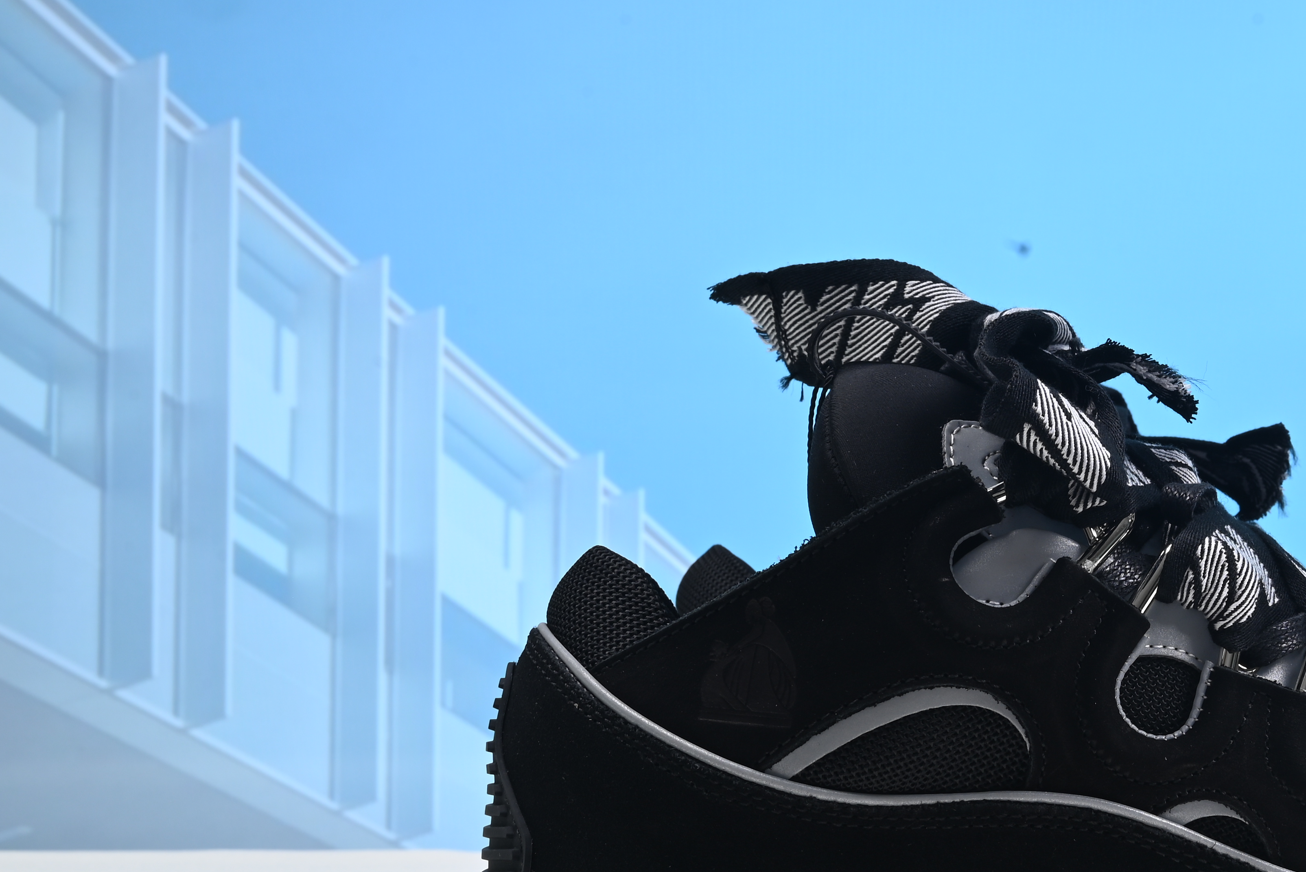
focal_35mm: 75
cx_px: 1169
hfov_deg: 26.1
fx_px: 2722
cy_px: 399
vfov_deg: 18.2
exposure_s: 1/2.5
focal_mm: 40
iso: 100
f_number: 16
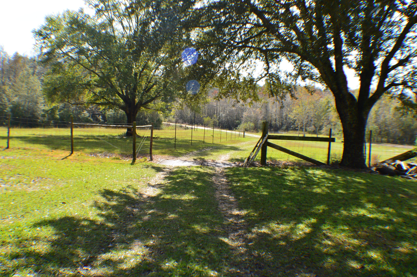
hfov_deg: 49.6
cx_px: 208
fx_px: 451
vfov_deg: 34.1
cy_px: 138
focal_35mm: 39
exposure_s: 1/200
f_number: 10
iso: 400
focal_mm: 26
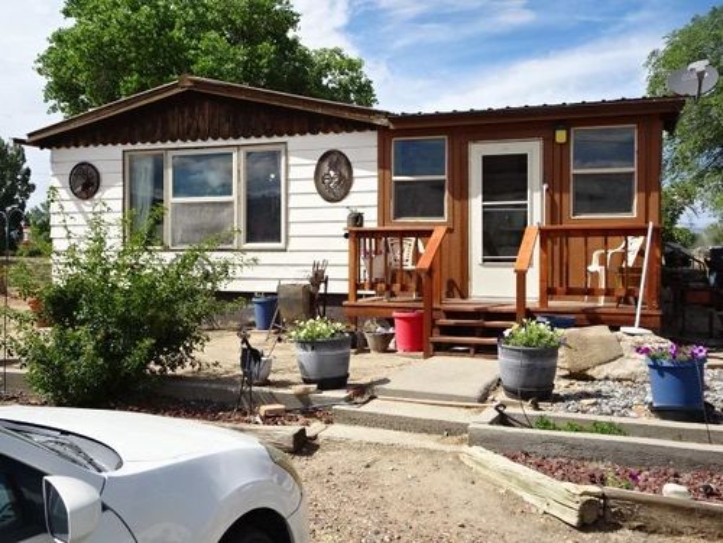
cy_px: 272
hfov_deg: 52.6
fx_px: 731
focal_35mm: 35
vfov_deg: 40.7
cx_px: 362
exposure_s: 1/640
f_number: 4
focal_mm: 5.98
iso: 80
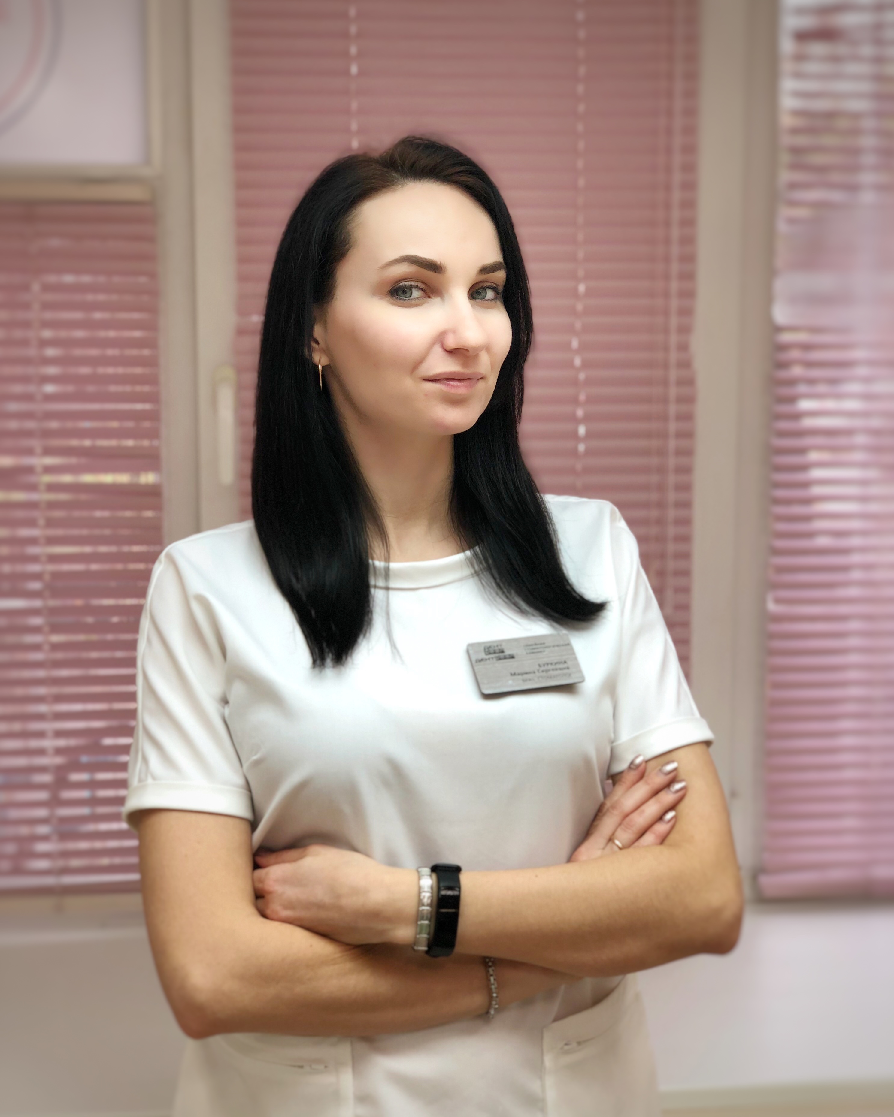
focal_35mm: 55
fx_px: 1819
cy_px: 560
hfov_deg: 27.6
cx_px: 445
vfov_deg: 34.1
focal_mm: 6
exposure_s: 1/50
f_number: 2.4
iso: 40
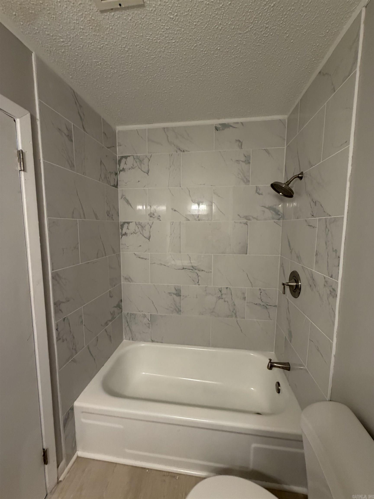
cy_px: 250
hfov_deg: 85.7
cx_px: 187
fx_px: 202
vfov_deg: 102.1
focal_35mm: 14
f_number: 2.2
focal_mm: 2.22
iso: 250
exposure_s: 1/60
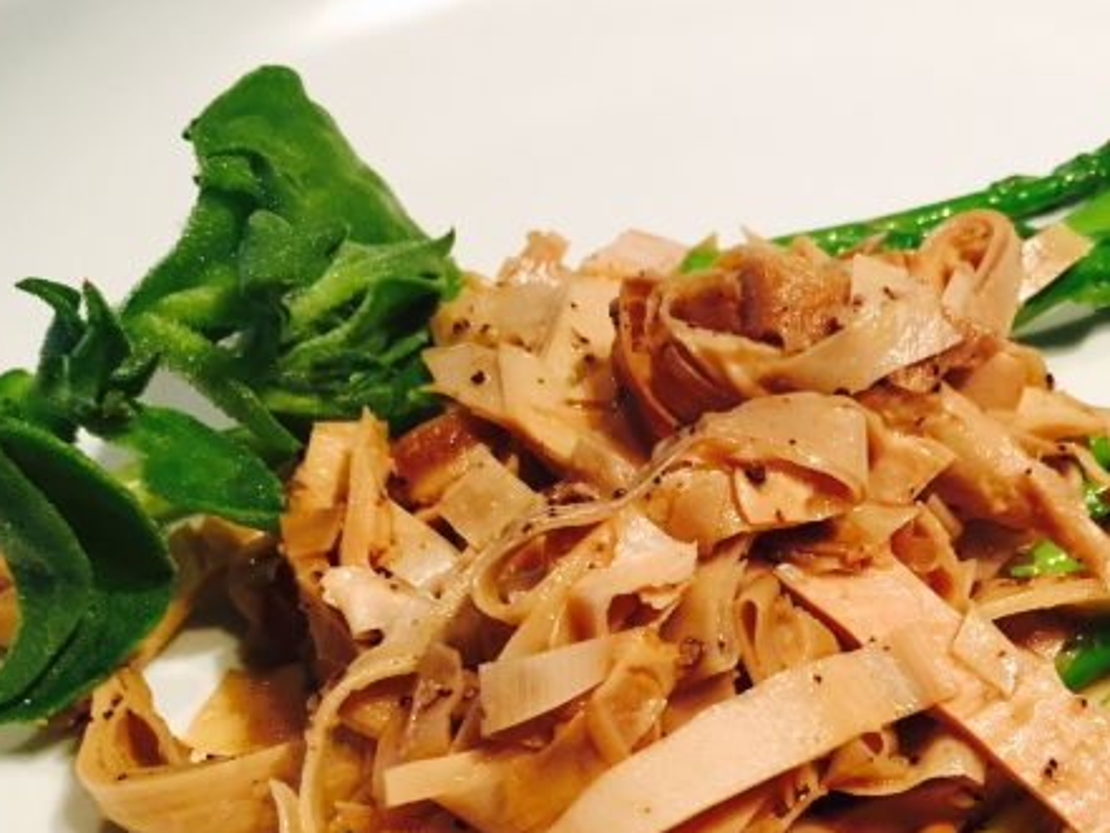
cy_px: 615
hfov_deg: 40.0
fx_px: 1475
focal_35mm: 46
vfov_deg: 31.0
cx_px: 848
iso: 50
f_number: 2.2
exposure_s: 1/33
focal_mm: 4.15
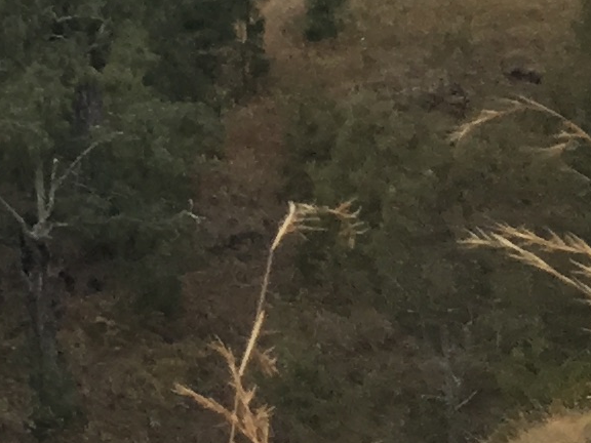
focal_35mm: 203
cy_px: -359
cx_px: -1340
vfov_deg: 7.1
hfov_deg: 8.0
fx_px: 3466
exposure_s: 1/769
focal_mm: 4.15
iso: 25
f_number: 2.2
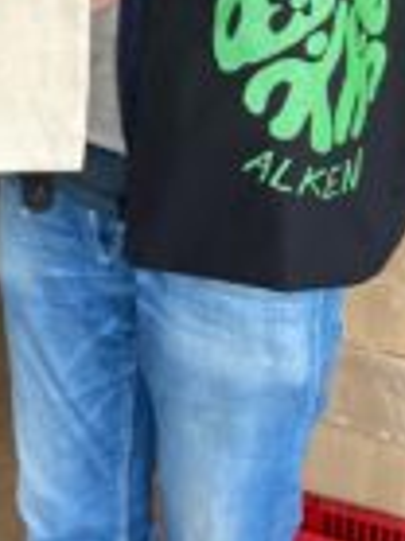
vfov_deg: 18.7
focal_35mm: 101
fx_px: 1578
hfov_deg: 14.3
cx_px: -37
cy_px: -62
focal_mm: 3.99
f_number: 1.8
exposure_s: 1/100
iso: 40
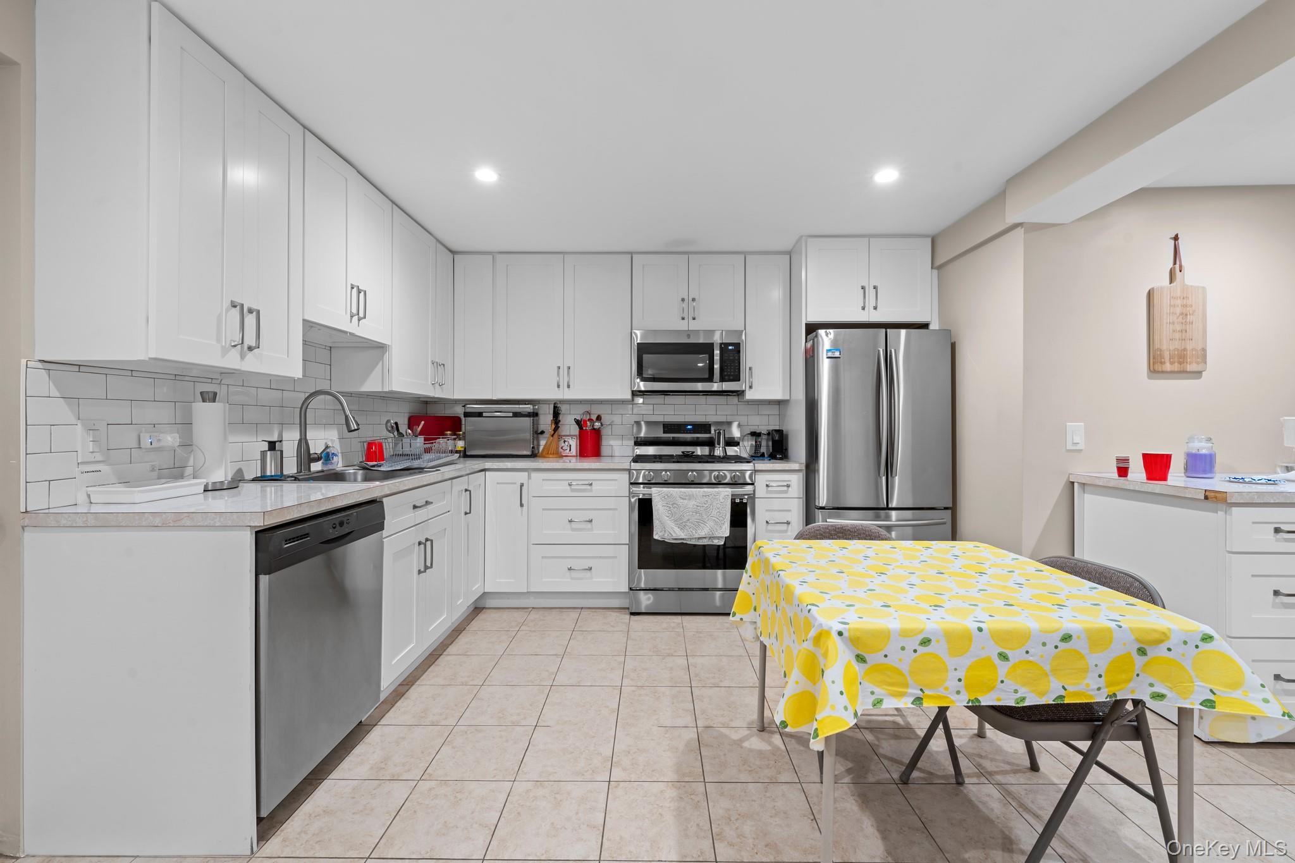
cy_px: 432
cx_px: 648
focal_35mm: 14
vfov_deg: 81.2
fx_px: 504
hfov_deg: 104.3
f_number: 10
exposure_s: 1/1.25
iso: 400
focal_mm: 14
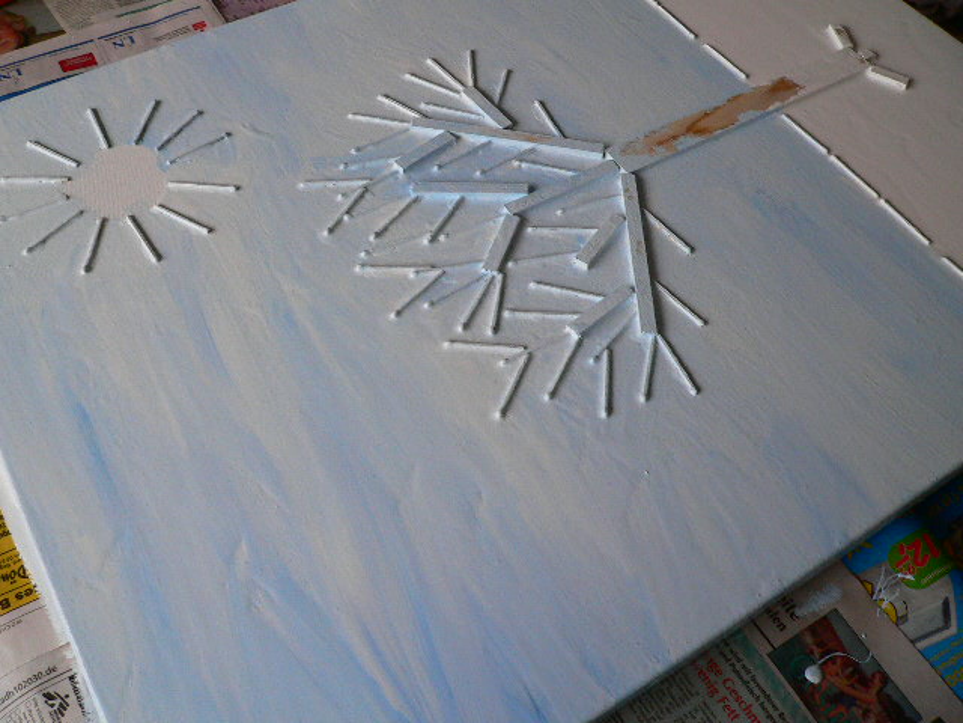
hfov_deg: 51.4
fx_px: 1002
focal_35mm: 36
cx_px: 482
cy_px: 362
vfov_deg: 39.7
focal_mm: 6
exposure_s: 1/20
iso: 200
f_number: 2.8
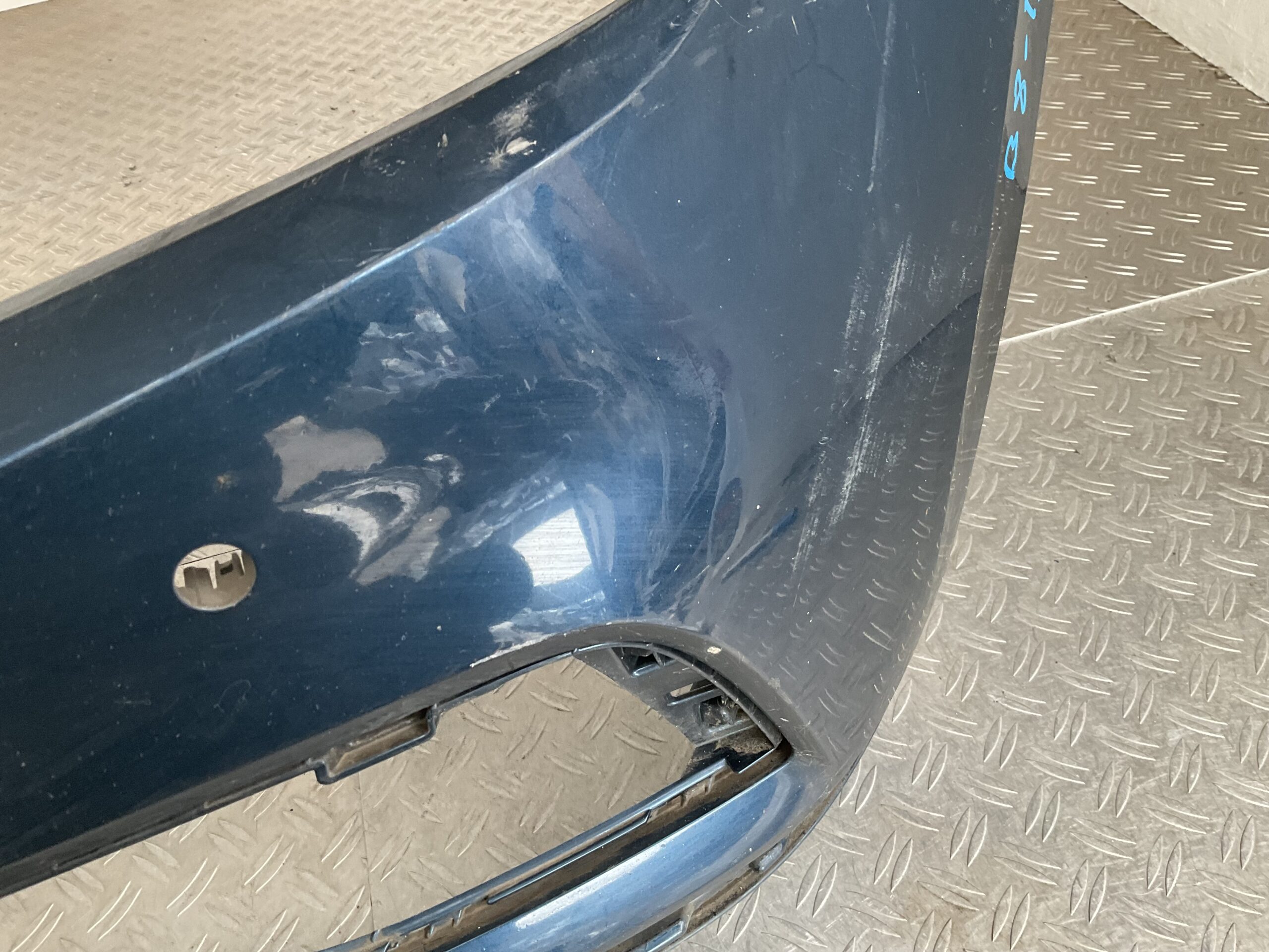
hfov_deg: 61.7
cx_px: 634
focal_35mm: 29
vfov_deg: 48.2
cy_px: 476
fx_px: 1063
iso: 80
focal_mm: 3
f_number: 1.8
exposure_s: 1/60
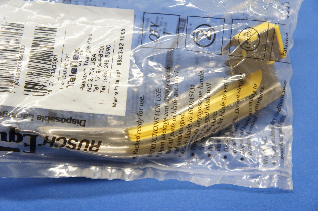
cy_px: 106
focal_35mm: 50
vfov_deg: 27.2
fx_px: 437
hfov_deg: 40.0
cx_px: 159
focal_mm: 33
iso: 400
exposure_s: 1/60
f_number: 4.5
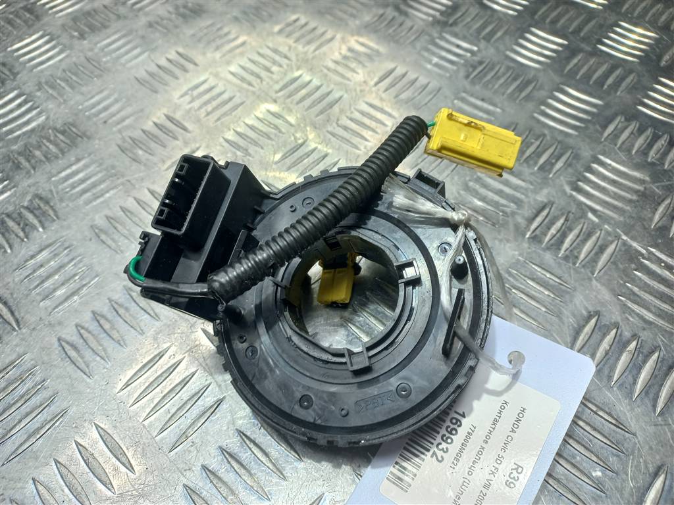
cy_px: 252
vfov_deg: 54.9
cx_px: 337
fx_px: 487
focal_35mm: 25
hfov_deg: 69.4
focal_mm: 4.6
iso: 32
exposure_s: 1/50
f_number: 1.8
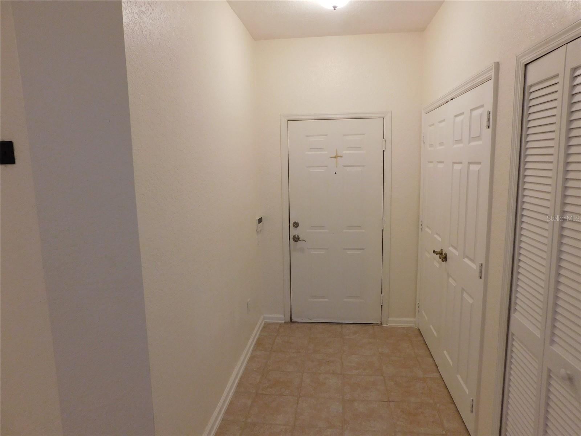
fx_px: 386
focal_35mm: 23
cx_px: 290
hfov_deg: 73.9
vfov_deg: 58.9
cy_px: 218
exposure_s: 1/30
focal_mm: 4
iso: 220
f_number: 3
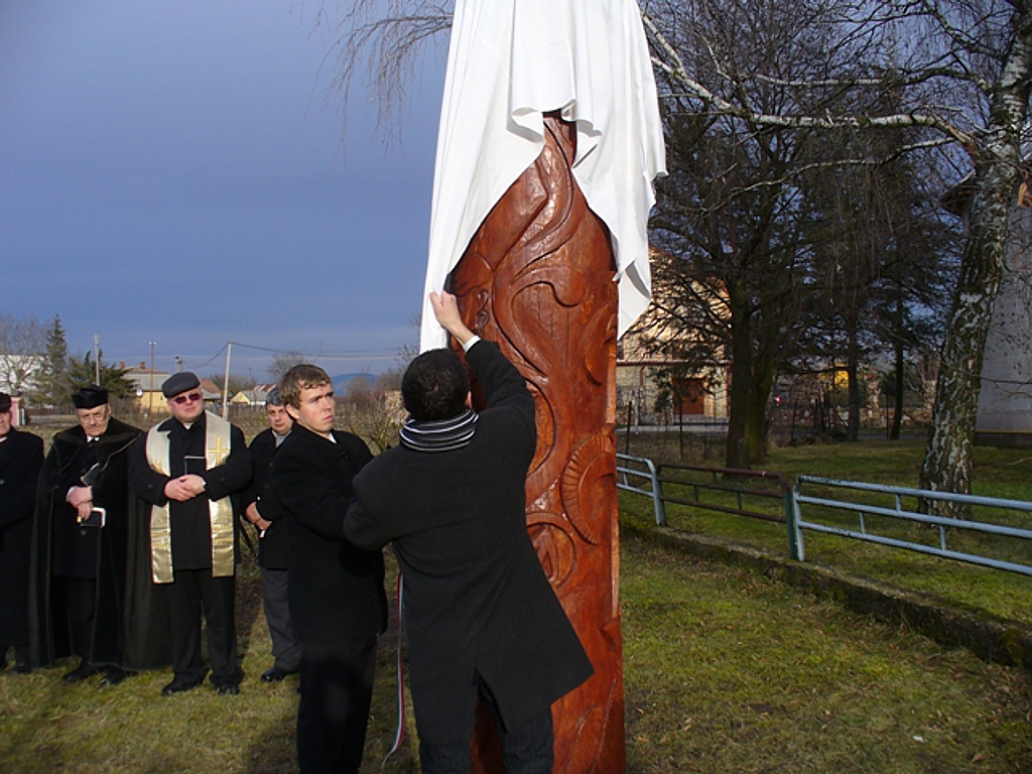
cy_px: 387
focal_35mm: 37
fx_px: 1103
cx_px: 516
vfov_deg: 38.7
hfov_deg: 50.1
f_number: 5.6
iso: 80
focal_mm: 6.1
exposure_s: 1/200
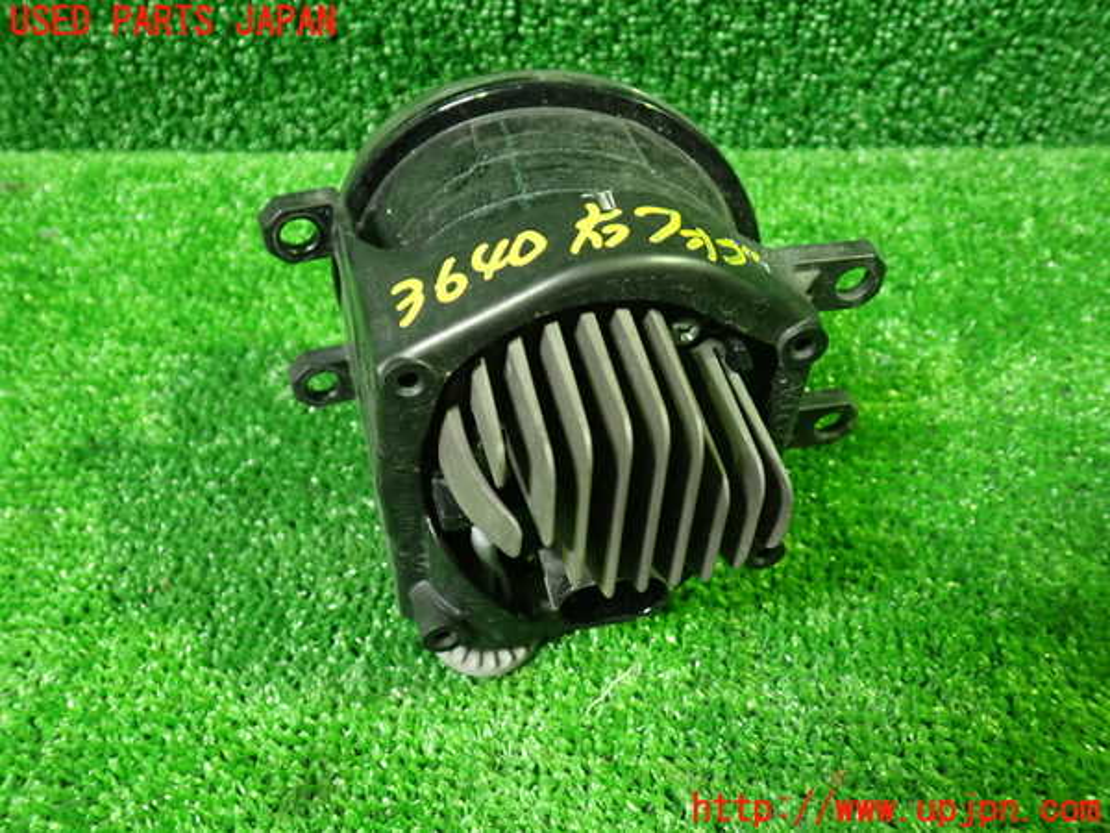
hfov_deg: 60.0
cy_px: 416
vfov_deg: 46.8
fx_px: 962
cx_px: 555
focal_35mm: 30
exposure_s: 1/30
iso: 800
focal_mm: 5.4
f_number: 2.3
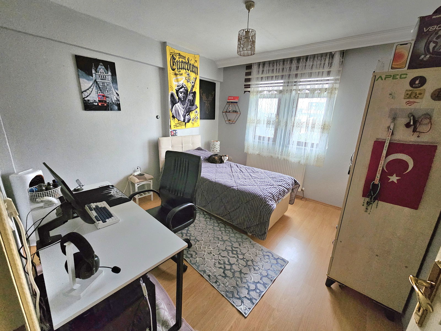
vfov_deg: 89.9
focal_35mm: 13
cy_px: 166
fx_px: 166
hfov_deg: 106.2
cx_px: 220
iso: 640
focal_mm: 2.2
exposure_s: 1/25.1
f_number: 2.2
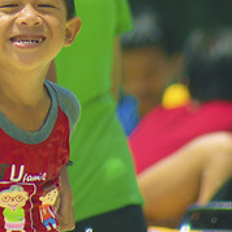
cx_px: -64
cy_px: -43
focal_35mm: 1374
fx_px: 10418
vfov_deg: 1.3
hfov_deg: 1.3
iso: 100
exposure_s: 1/400
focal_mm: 300
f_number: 5.6
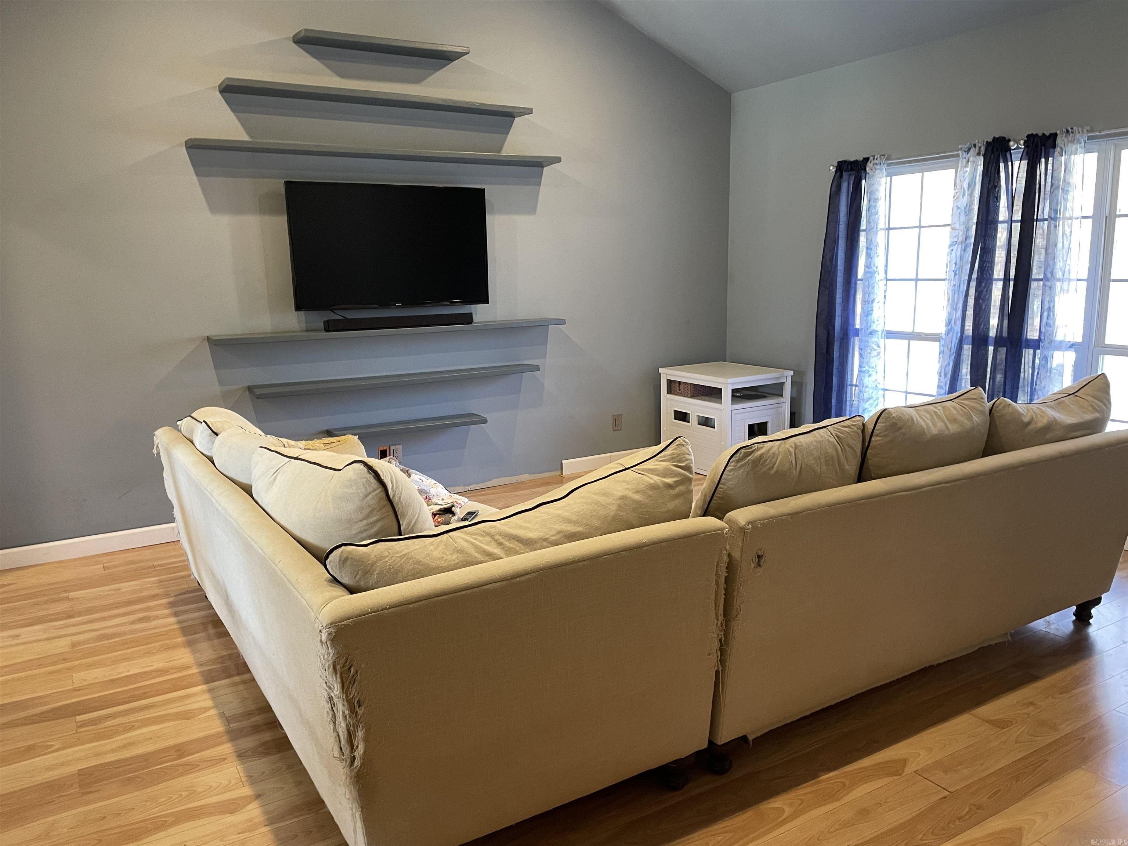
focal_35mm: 26
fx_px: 847
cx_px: 564
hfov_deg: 67.3
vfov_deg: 53.1
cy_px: 423
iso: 250
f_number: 1.6
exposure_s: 1/60
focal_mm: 4.2
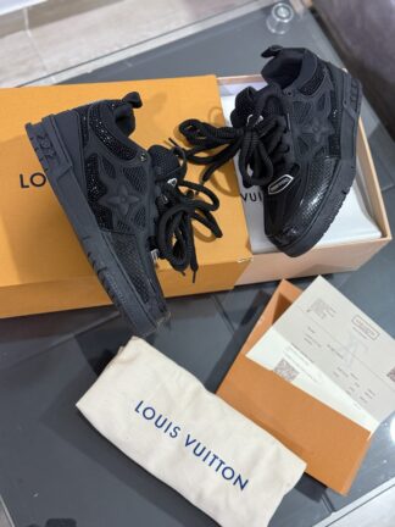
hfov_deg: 30.3
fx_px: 730
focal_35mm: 48
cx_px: 198
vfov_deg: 39.7
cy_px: 264
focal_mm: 6.76
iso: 400
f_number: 1.78
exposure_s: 1/40
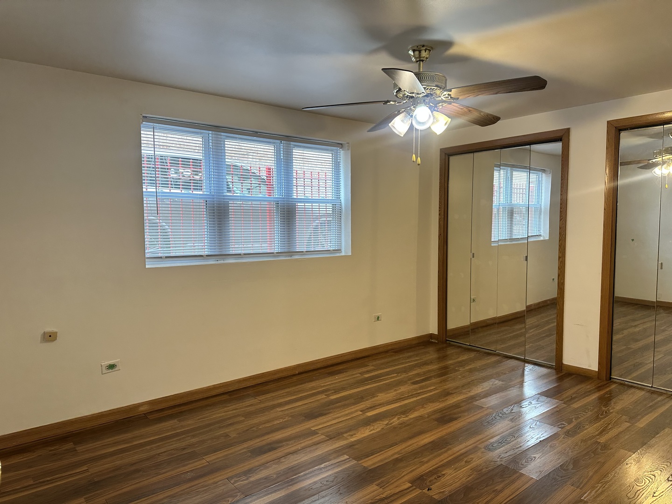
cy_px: 252
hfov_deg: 71.6
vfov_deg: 56.8
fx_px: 466
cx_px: 336
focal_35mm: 24
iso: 125
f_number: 1.78
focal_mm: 6.86
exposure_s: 1/120
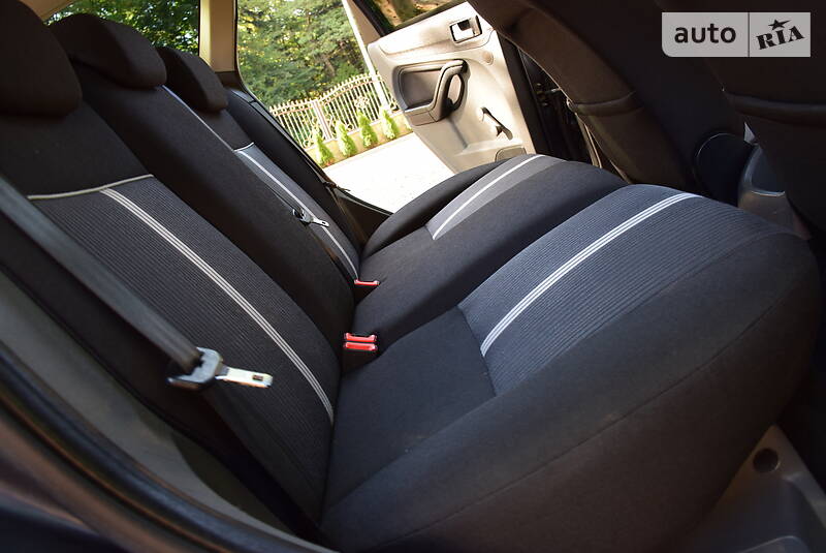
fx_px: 620
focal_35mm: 27
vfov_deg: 48.0
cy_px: 276
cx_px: 413
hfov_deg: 67.3
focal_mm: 18
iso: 400
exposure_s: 1/25
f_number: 7.1
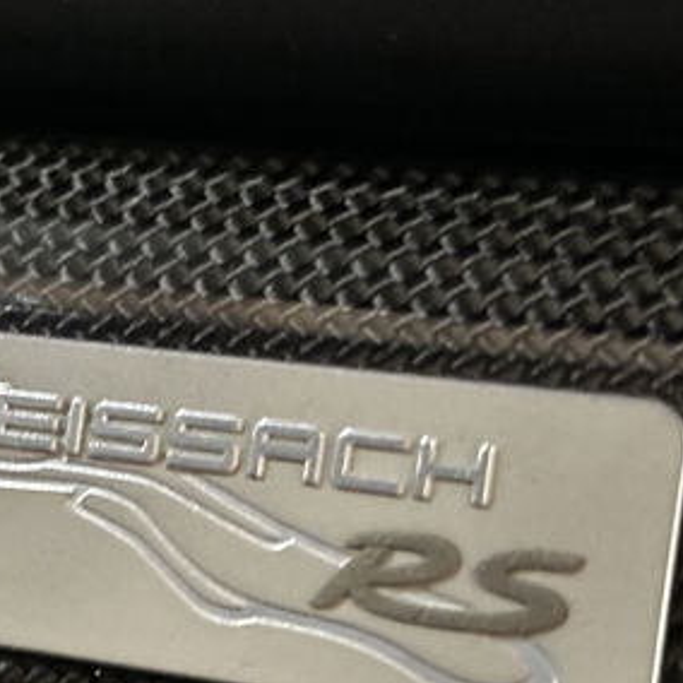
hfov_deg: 11.2
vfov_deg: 11.4
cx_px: -103
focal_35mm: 153
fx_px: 3415
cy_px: 416
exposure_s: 1/17
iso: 640
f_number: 1.78
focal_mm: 6.86
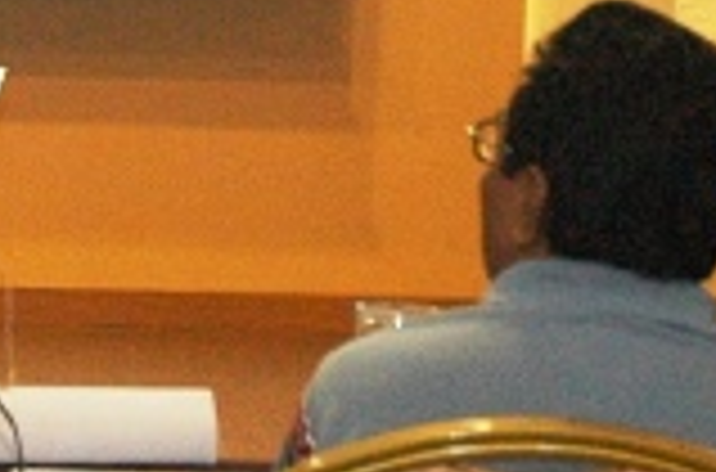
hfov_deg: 6.8
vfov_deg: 4.5
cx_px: -324
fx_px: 5953
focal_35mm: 300
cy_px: -81
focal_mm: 31
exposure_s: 1/25
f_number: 4.5
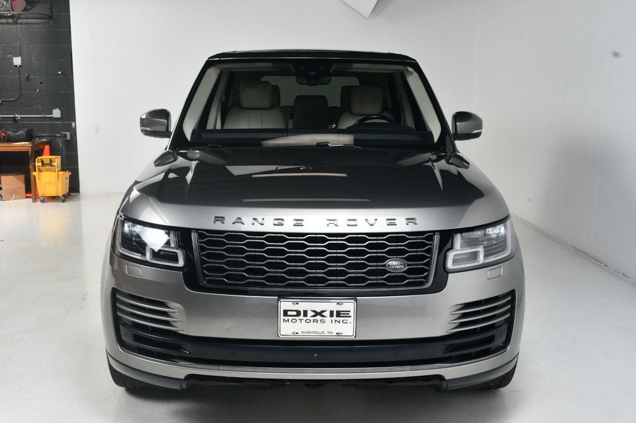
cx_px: 318
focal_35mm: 39
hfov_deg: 49.6
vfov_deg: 34.2
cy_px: 212
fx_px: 689
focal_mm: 26
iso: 100
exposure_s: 1/160
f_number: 11
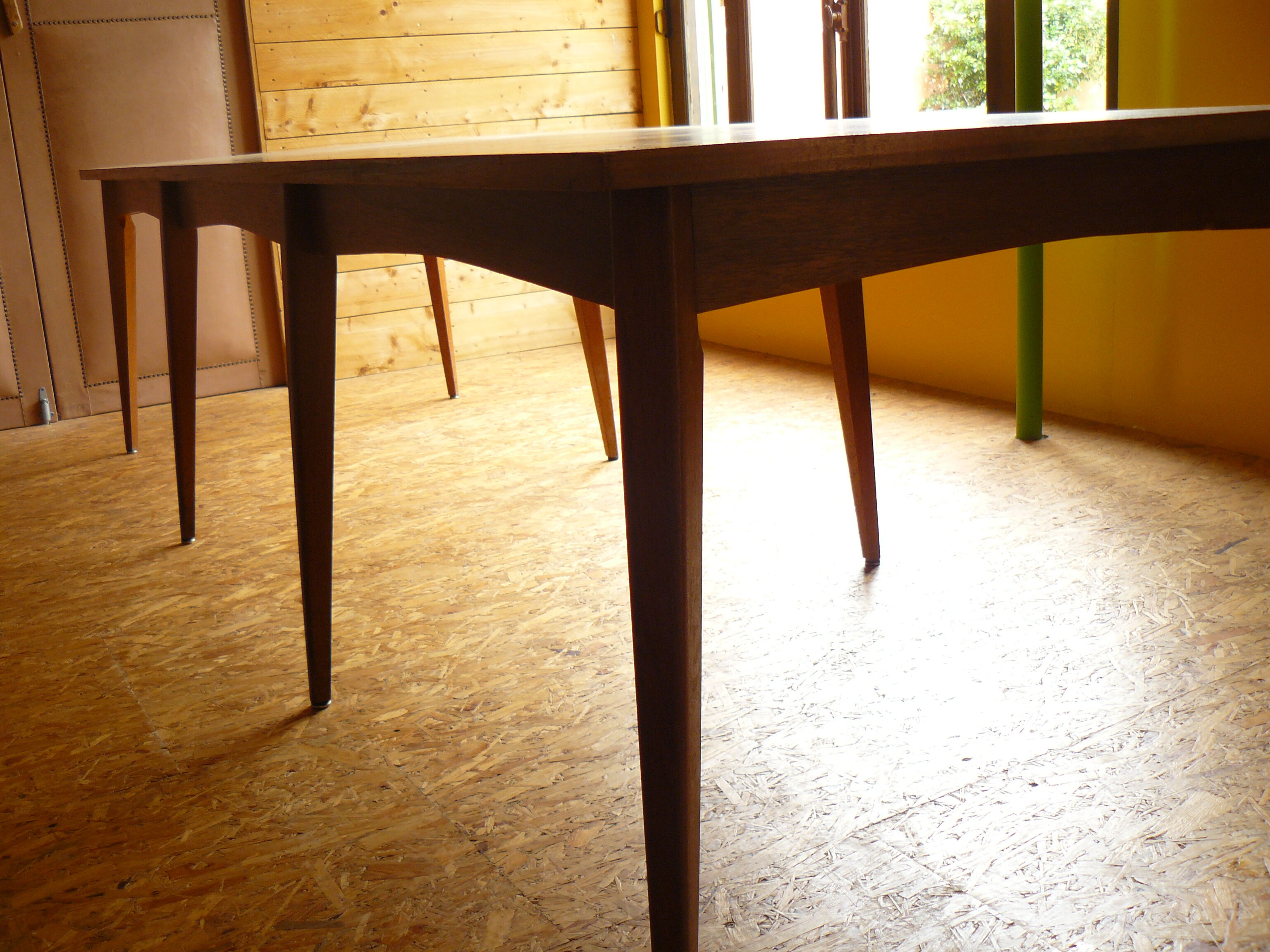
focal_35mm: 36
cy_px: 476
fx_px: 1321
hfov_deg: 51.4
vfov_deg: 39.7
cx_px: 635
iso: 100
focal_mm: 6
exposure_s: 1/25
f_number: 2.8
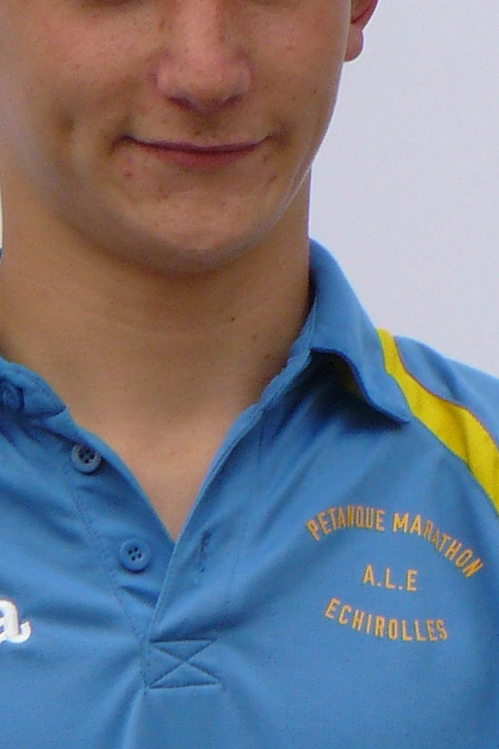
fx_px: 8022
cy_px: 721
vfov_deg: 5.3
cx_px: 259
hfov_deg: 3.6
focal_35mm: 386
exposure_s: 1/125
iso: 100
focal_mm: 16.9
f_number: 3.6
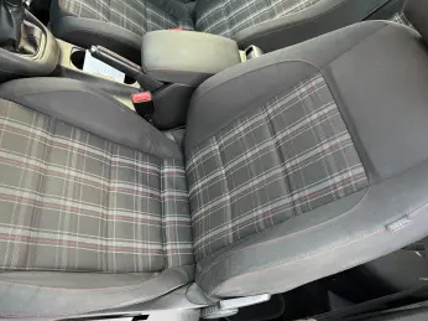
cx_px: 216
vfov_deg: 54.8
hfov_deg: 69.4
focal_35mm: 25
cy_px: 155
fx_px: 309
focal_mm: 6.76
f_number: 1.78
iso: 320
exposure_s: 1/60
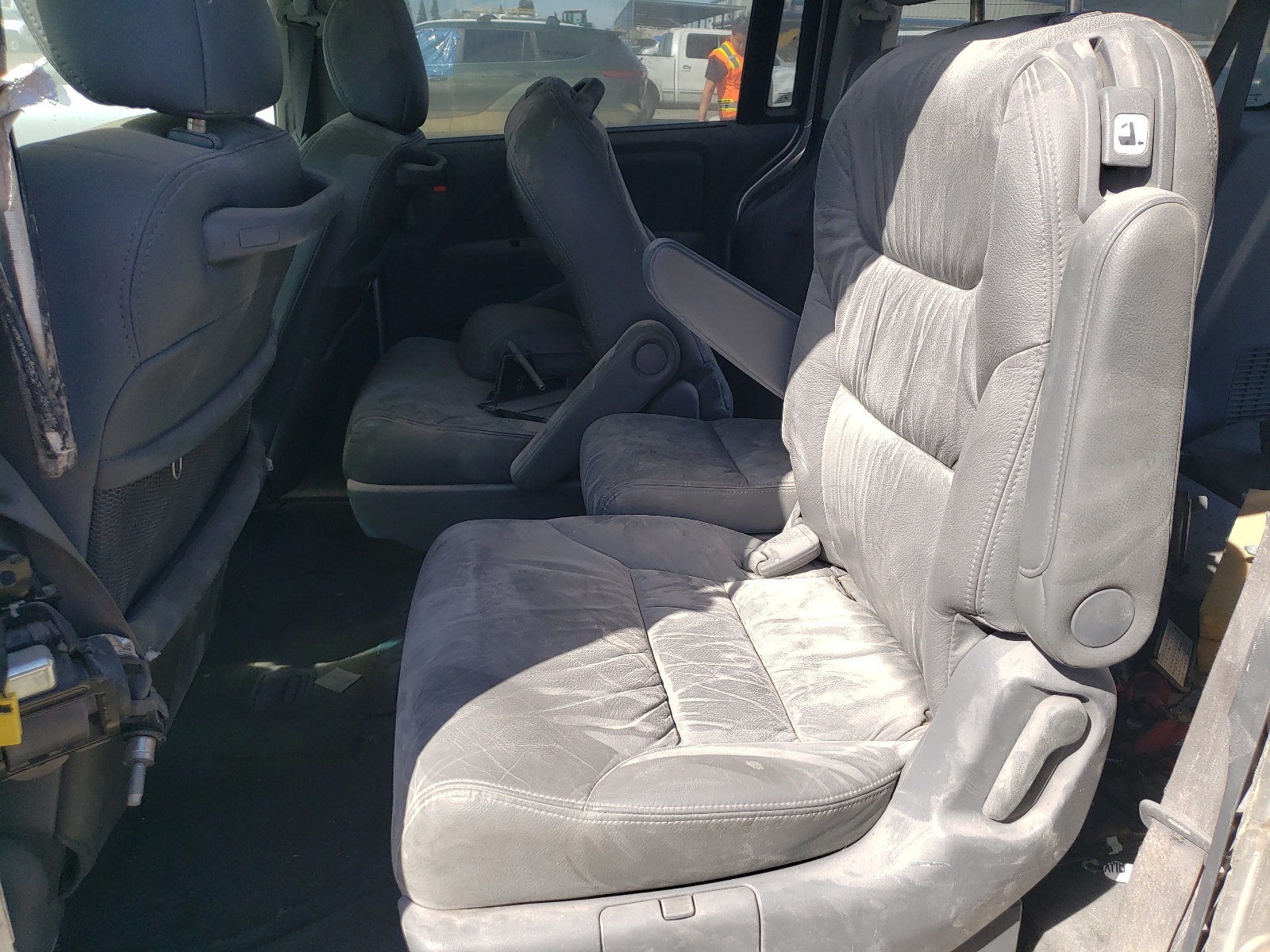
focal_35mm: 26
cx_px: 635
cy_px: 476
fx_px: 954
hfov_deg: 67.3
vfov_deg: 53.1
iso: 50
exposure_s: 1/1111
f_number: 1.5
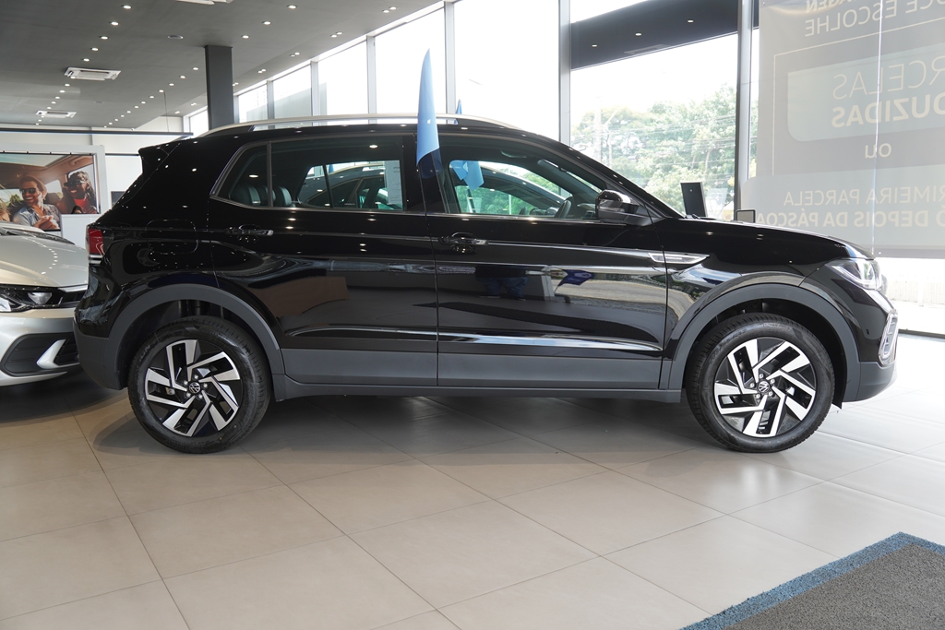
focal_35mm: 30
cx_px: 472
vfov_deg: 43.6
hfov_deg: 61.9
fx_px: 788
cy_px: 315
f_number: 4
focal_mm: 20
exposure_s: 1/60
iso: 100
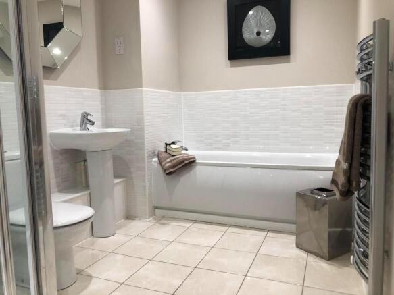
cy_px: 148
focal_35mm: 28
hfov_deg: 63.5
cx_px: 197
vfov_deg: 49.7
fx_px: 319
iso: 32
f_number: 1.8
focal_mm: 3.99
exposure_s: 1/33
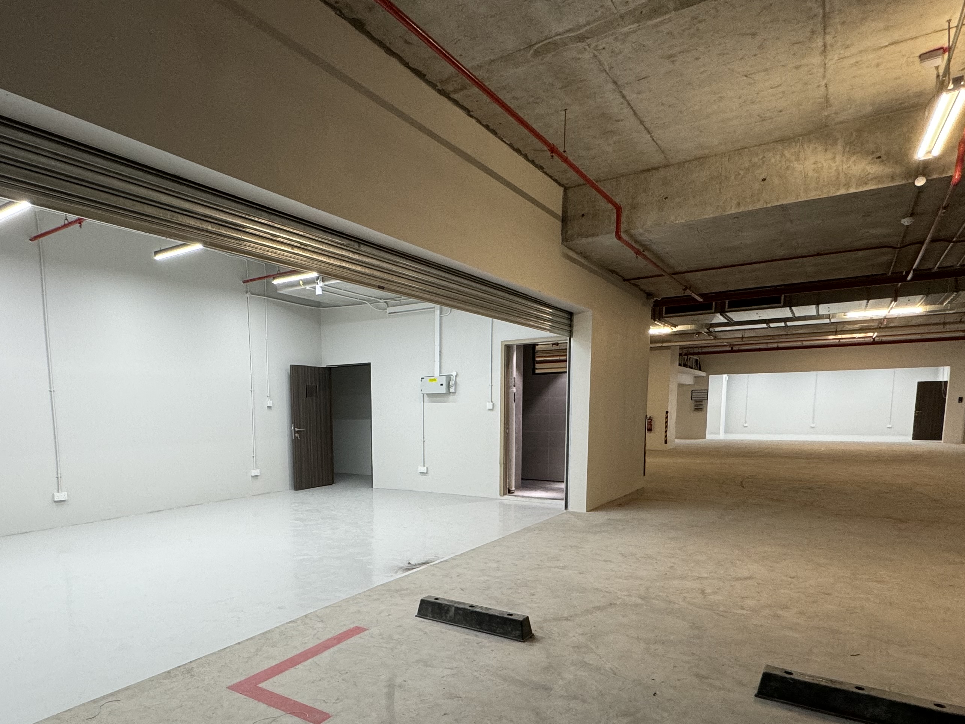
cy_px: 490
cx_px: 385
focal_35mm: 22
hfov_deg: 75.5
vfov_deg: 59.5
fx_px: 613
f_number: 2.2
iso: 160
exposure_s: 1/100
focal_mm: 2.22
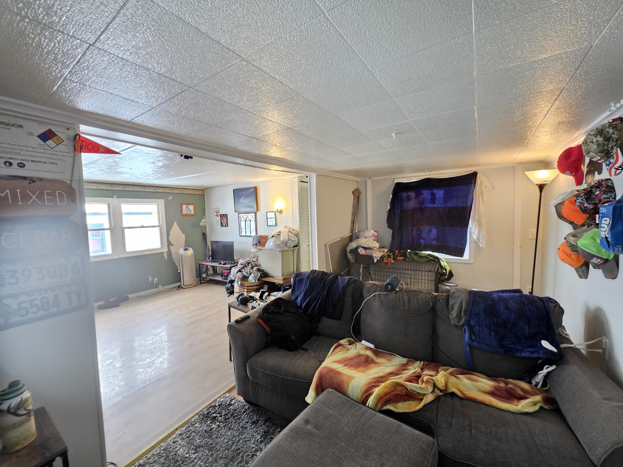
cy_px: 234
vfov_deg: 89.9
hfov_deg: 106.2
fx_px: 234
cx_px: 312
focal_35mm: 13
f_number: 1.9
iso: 1000
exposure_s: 1/40
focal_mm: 2.2
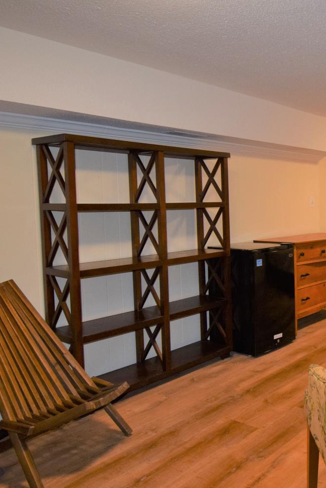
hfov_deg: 36.8
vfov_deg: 60.2
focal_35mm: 31
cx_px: 344
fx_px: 421
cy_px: 225
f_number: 4.5
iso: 800
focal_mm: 10
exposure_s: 1/80
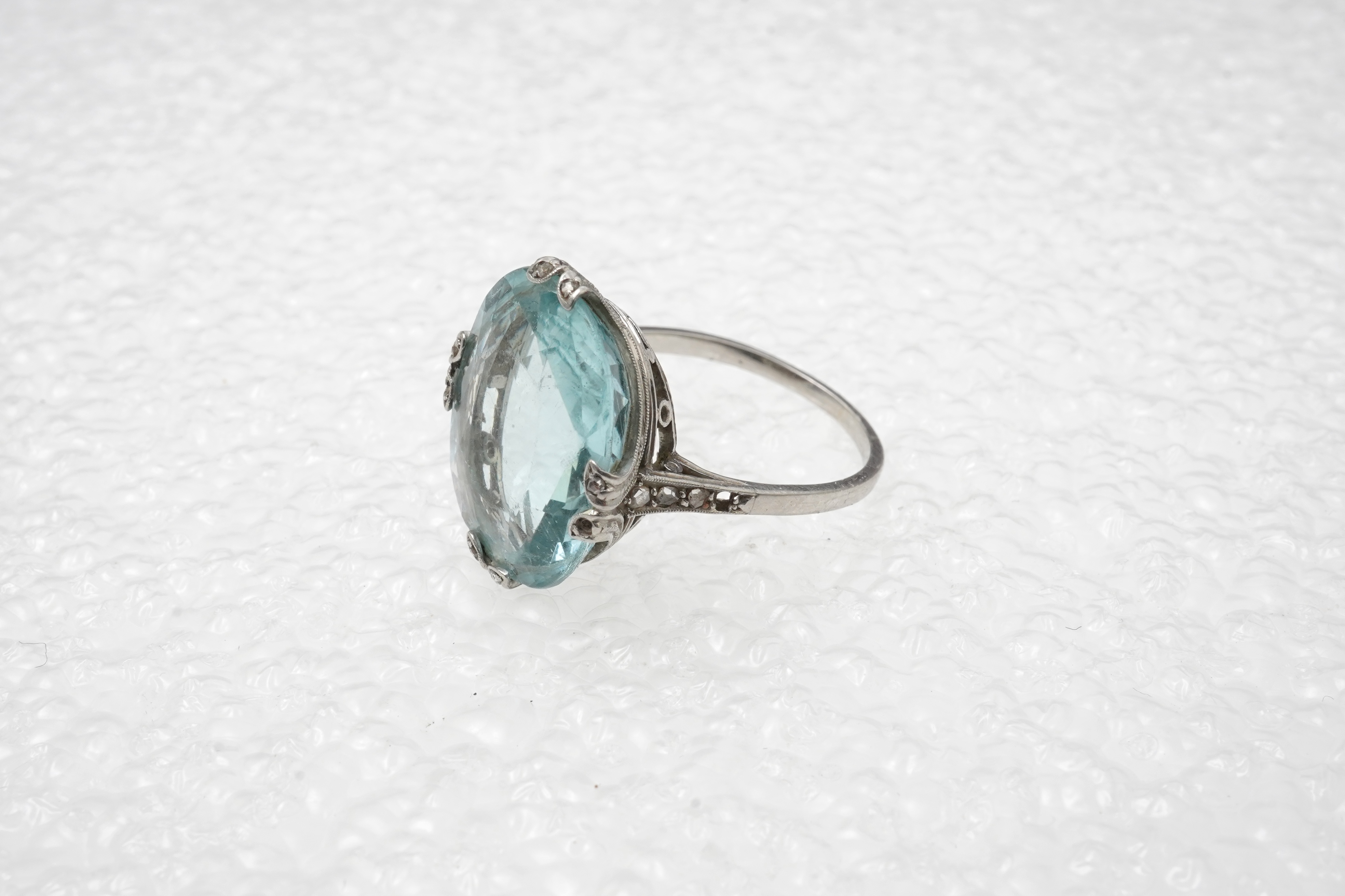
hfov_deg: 43.6
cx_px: 672
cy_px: 448
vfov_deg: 29.9
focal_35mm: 45
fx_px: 1681
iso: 800
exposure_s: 1/100
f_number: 18
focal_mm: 30
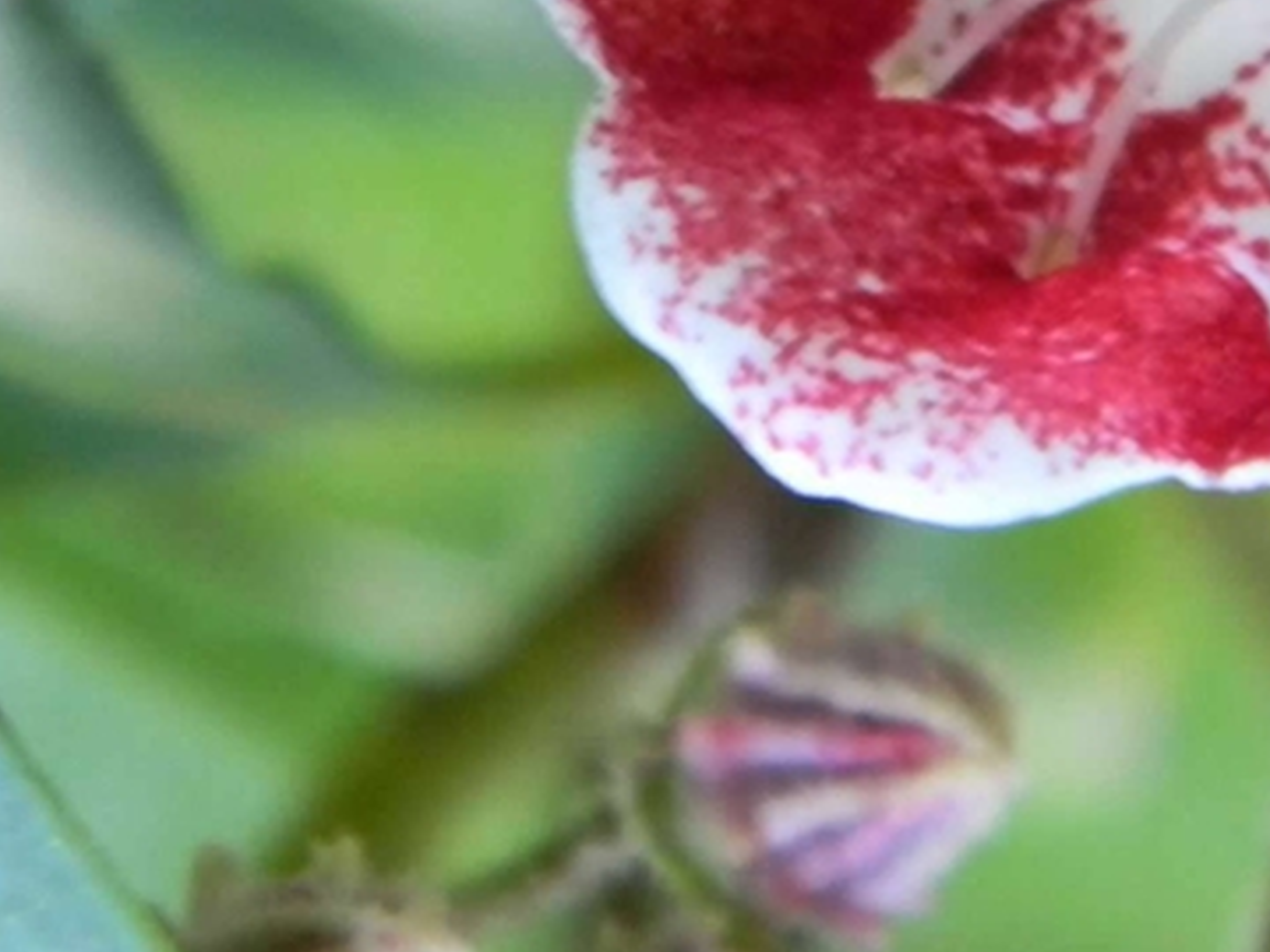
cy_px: -138
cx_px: 1002
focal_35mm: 236
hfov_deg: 8.4
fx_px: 8658
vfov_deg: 6.3
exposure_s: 1/6.4
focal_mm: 15.1
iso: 400
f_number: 4.5
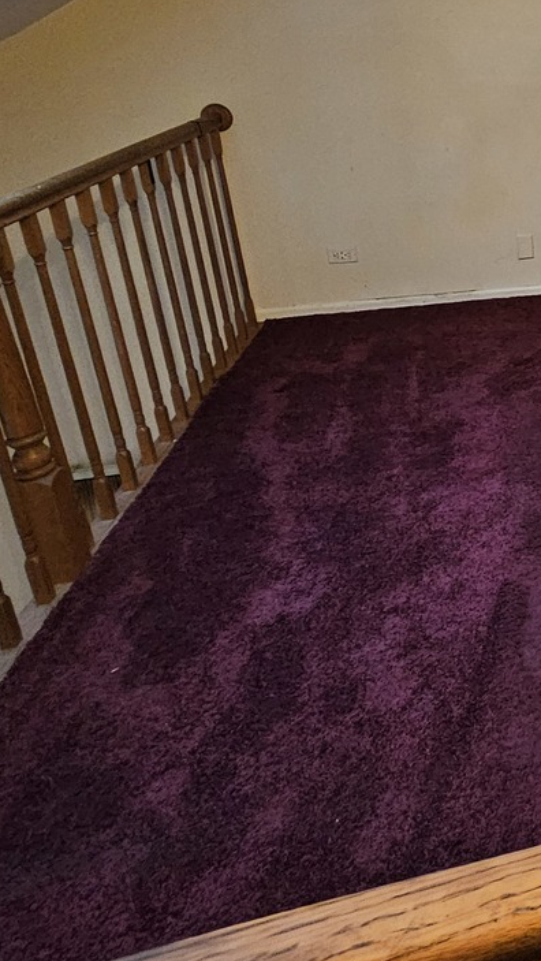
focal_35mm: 29
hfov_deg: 28.8
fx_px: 739
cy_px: 231
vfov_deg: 62.0
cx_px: 775
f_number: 2.2
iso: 1000
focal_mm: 2.2
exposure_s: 1/24
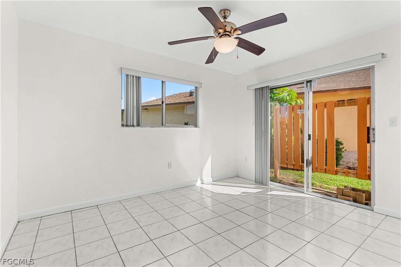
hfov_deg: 93.3
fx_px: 189
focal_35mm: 17
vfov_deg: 70.4
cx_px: 200
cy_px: 134
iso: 320
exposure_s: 1/40
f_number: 10
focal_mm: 17
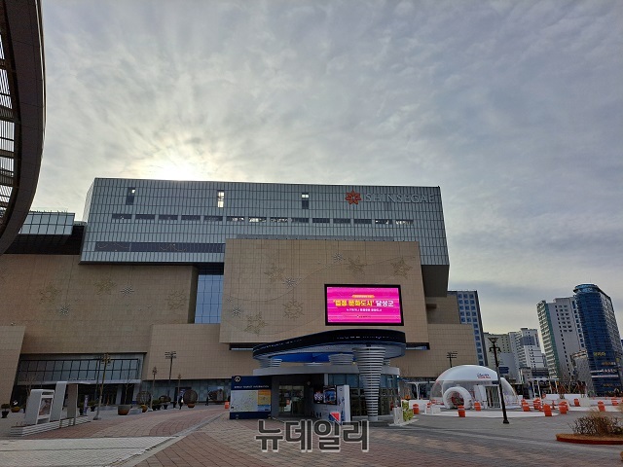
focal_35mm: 24
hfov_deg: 71.6
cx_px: 312
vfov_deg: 56.8
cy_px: 234
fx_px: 432
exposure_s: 1/6711
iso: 50
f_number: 1.8
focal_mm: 5.23
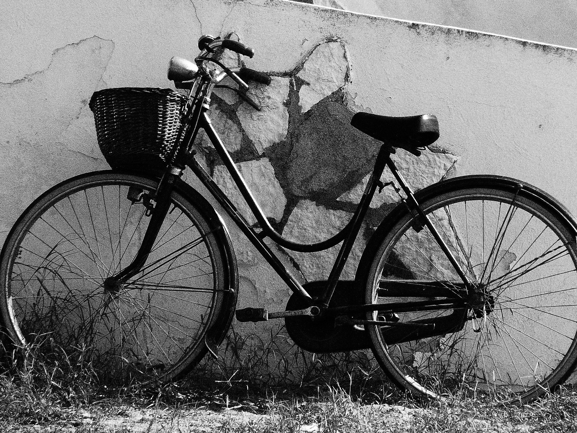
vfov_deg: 4.2
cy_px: 216
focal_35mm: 354
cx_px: 288
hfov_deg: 5.6
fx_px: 5901
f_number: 6.3
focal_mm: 49.2
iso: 1600
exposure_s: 1/2000
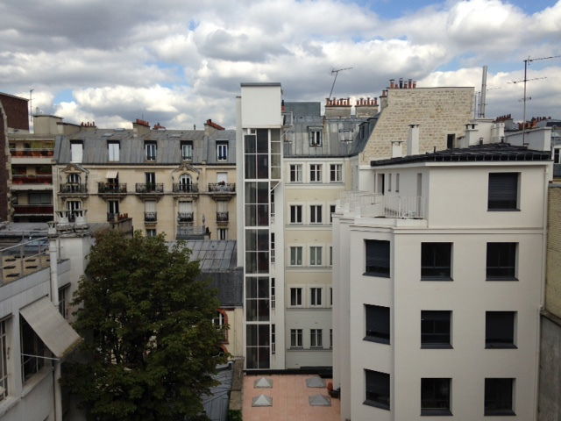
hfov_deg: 55.4
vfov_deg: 42.9
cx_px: 280
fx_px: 535
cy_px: 210
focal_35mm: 33
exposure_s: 1/1595
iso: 50
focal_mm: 4.12
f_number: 2.4
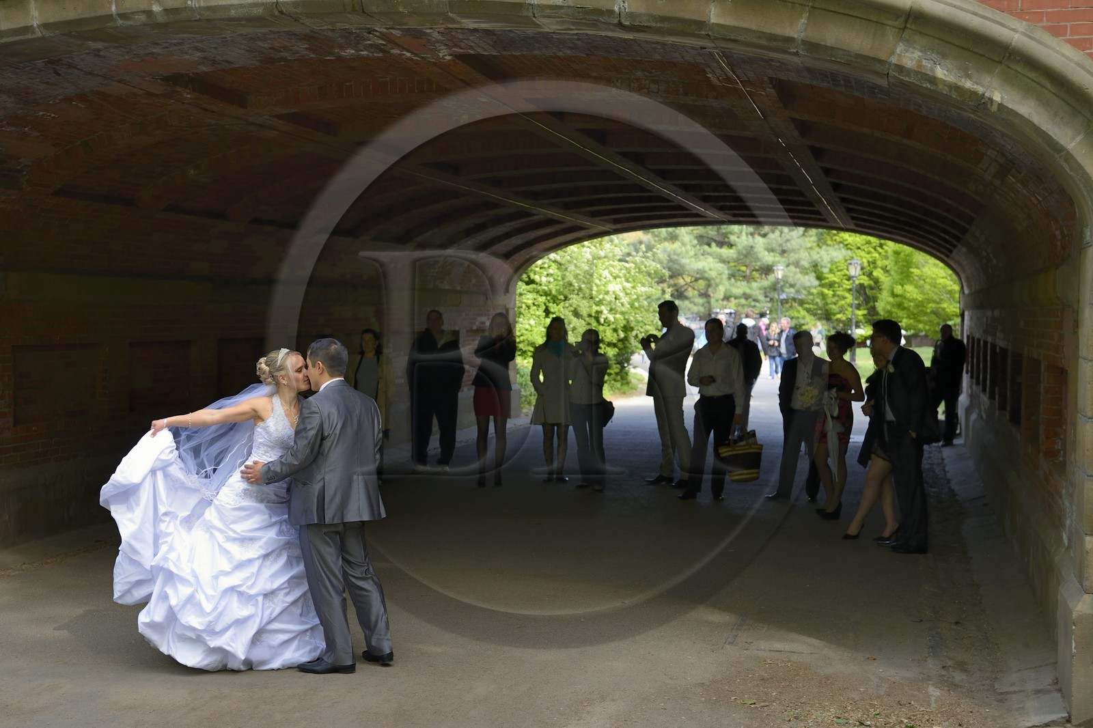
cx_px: 546
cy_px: 364
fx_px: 1518
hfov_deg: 39.6
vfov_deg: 27.0
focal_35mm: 50
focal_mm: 50
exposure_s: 1/250
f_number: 4
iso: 400
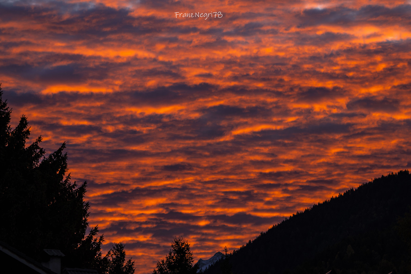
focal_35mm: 200
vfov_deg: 6.9
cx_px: 206
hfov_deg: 10.3
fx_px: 2283
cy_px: 137
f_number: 6.3
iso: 100
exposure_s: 1/30
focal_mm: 200
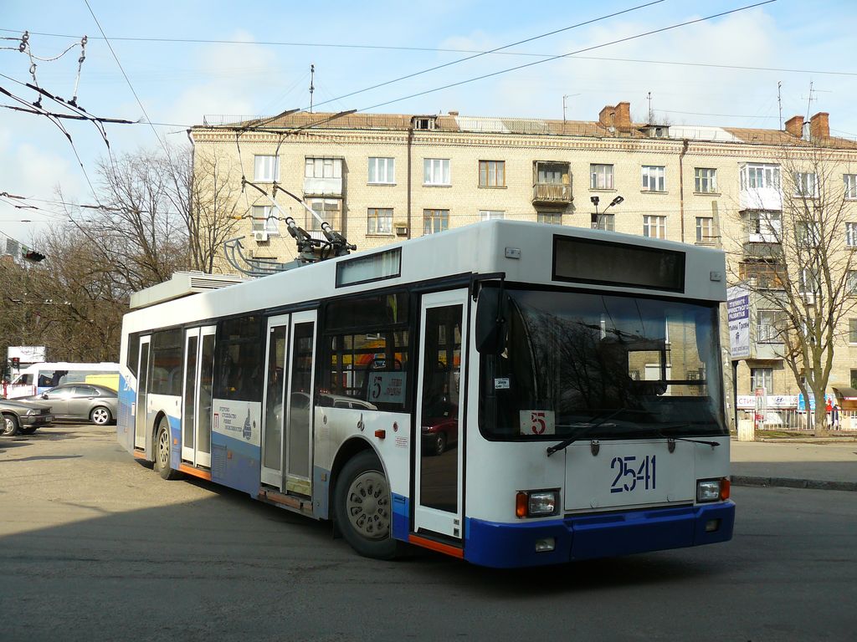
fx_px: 891
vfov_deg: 39.7
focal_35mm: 36
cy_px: 321
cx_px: 428
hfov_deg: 51.4
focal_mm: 6
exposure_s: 1/1000
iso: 100
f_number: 2.8
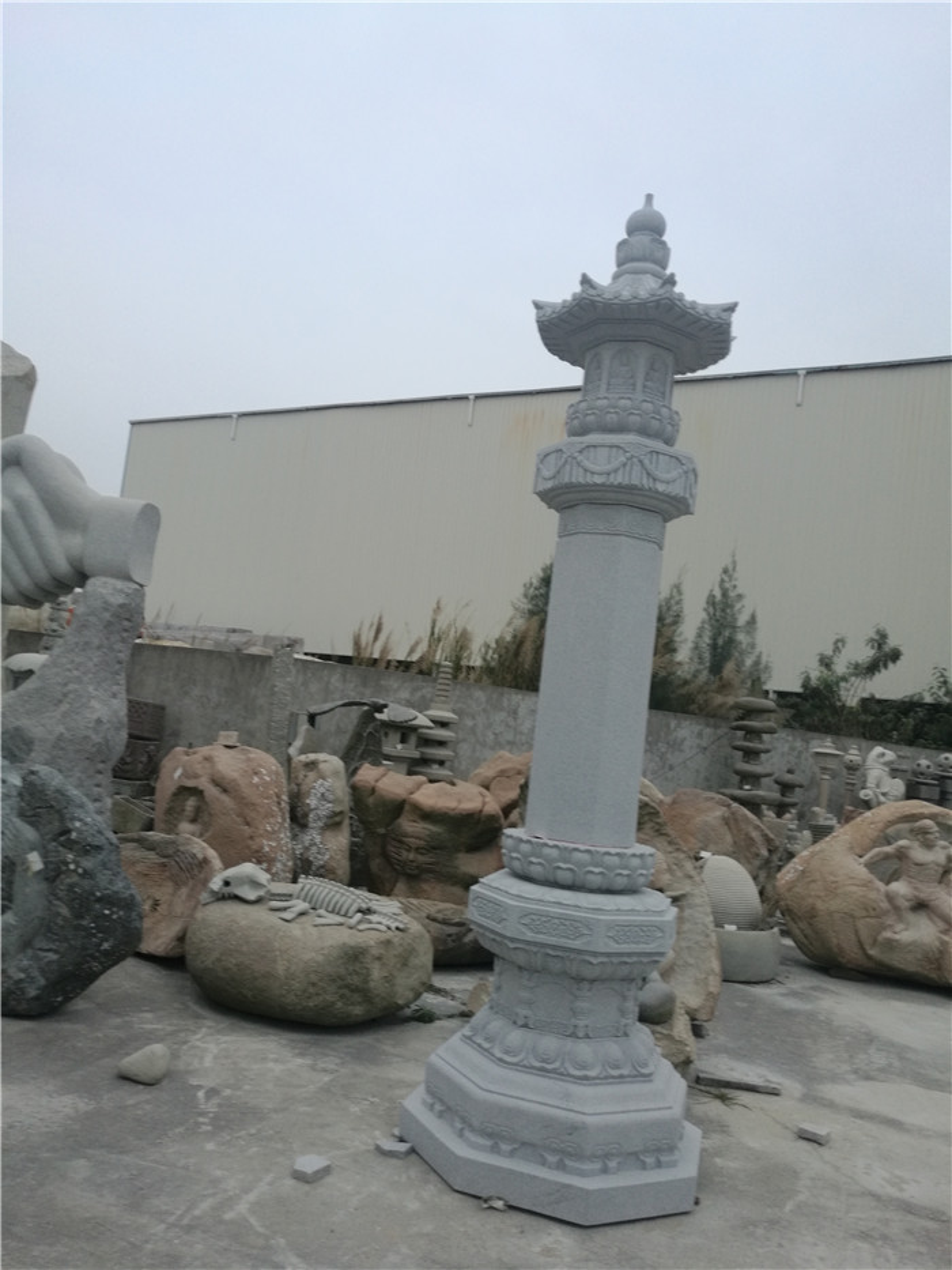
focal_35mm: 27
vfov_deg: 65.3
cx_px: 476
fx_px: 990
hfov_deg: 51.4
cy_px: 635
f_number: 2
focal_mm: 4.04
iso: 100
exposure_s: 1/50
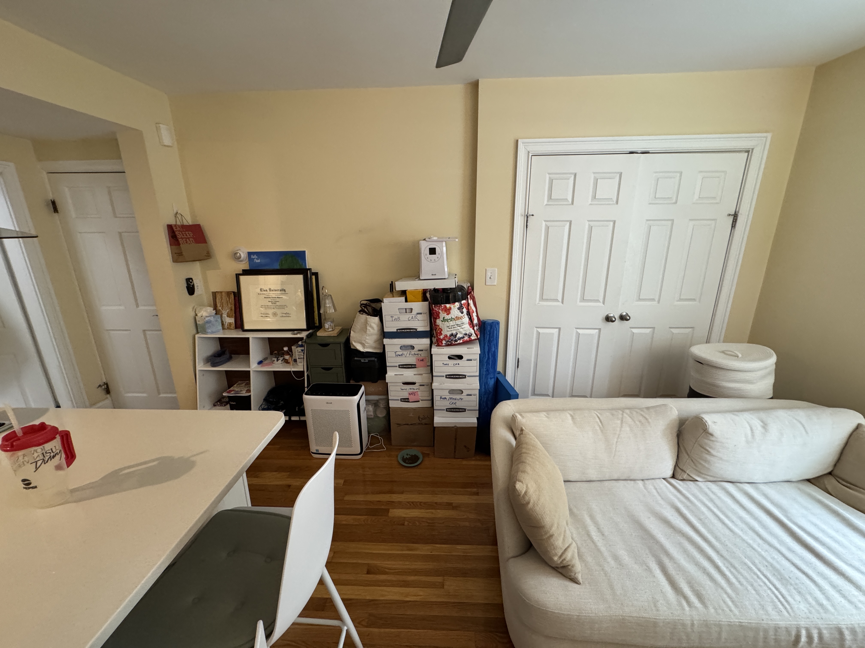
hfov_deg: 102.1
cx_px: 432
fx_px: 350
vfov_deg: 85.7
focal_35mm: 14
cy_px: 324
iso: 320
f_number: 2.2
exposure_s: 1/60
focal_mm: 2.22
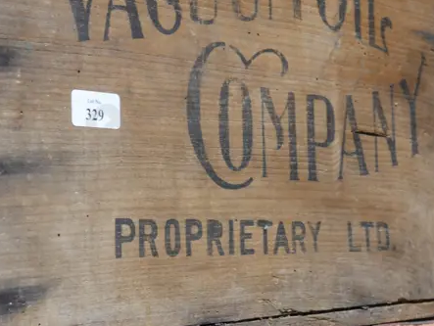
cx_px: 155
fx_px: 929
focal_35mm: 74
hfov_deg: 26.2
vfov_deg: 19.8
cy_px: 92
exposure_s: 1/60
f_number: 3.6
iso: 500
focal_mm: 16
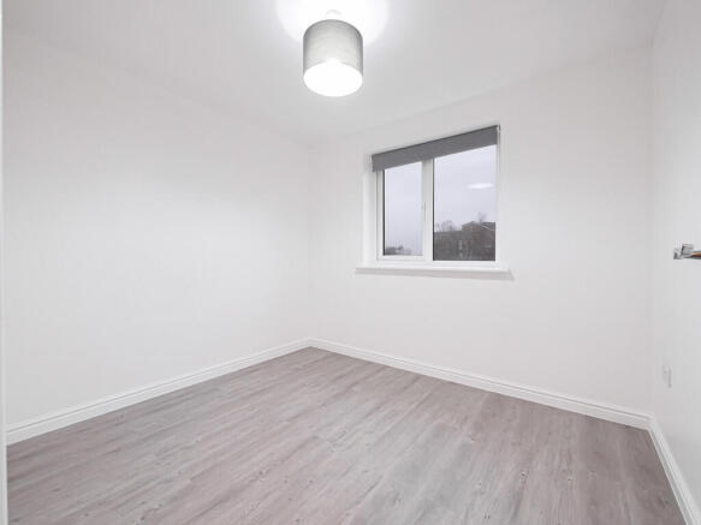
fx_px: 283
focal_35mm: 14
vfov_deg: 85.7
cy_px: 262
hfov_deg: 102.1
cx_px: 350
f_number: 4
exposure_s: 1/60
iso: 1000
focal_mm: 7
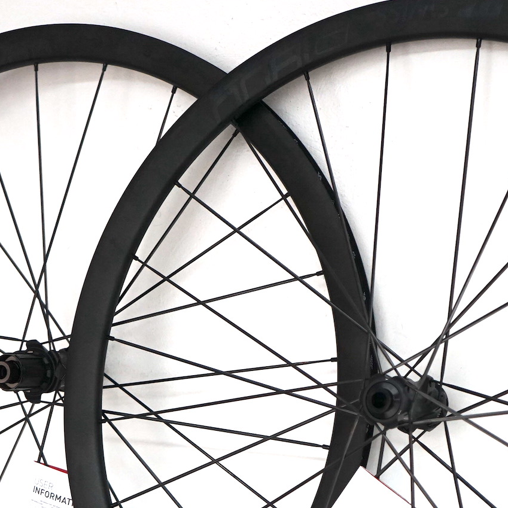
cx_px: 320
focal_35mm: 72
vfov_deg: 23.8
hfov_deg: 23.9
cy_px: 375
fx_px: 1195
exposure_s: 1/160
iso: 1250
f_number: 4
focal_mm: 36
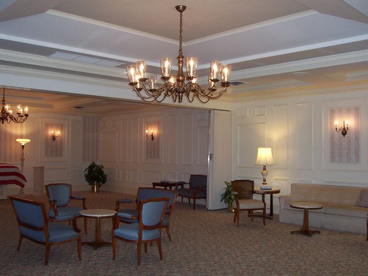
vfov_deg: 38.7
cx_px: 184
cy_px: 138
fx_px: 393
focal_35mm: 37
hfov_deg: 50.1
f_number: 2.8
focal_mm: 5.6
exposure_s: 1/60
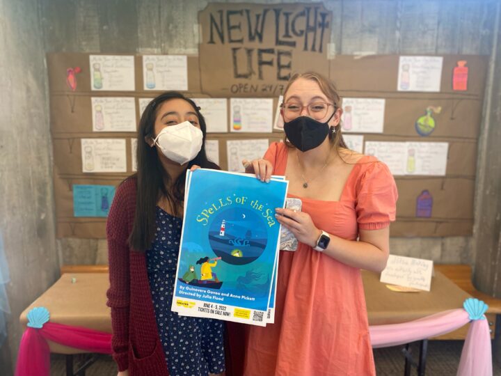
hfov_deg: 67.3
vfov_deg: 53.1
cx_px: 250
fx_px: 376
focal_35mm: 26
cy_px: 188
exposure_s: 1/60
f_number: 1.8
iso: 125
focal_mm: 4.25
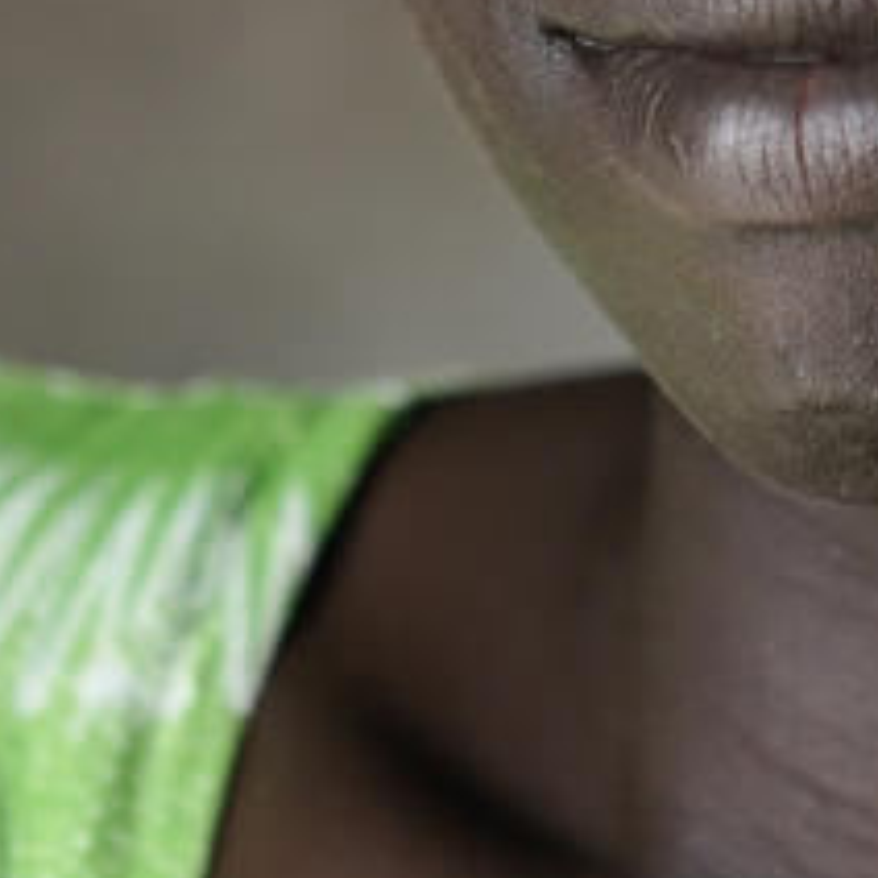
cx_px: 708
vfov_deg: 9.9
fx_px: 4821
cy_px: -617
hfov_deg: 10.4
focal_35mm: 168
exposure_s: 1/500
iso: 800
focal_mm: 35
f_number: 3.2
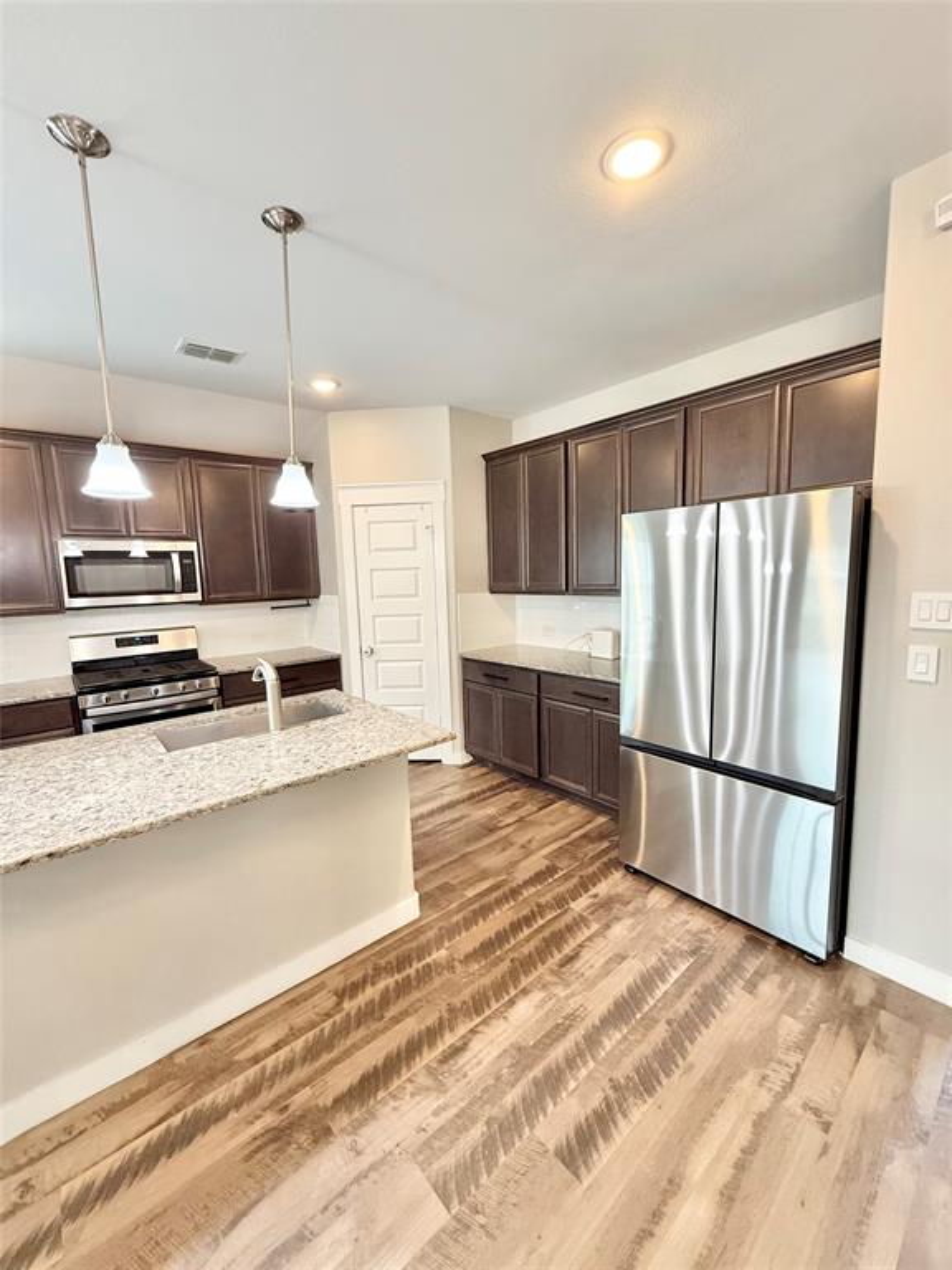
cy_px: 635
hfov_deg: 85.7
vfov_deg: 102.1
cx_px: 476
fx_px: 513
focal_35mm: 14
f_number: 2.2
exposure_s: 1/60
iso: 250
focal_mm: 2.22
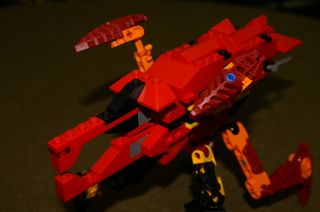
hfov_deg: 37.9
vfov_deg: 25.7
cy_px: 106
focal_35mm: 52
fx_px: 466
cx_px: 160
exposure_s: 1/60
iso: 400
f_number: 6.3
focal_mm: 35
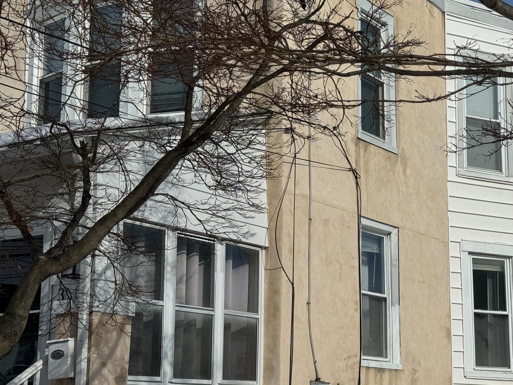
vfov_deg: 19.4
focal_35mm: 76
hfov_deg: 25.4
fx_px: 1126
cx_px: 382
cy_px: 211
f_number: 1.78
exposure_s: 1/15385
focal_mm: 6.76
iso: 64
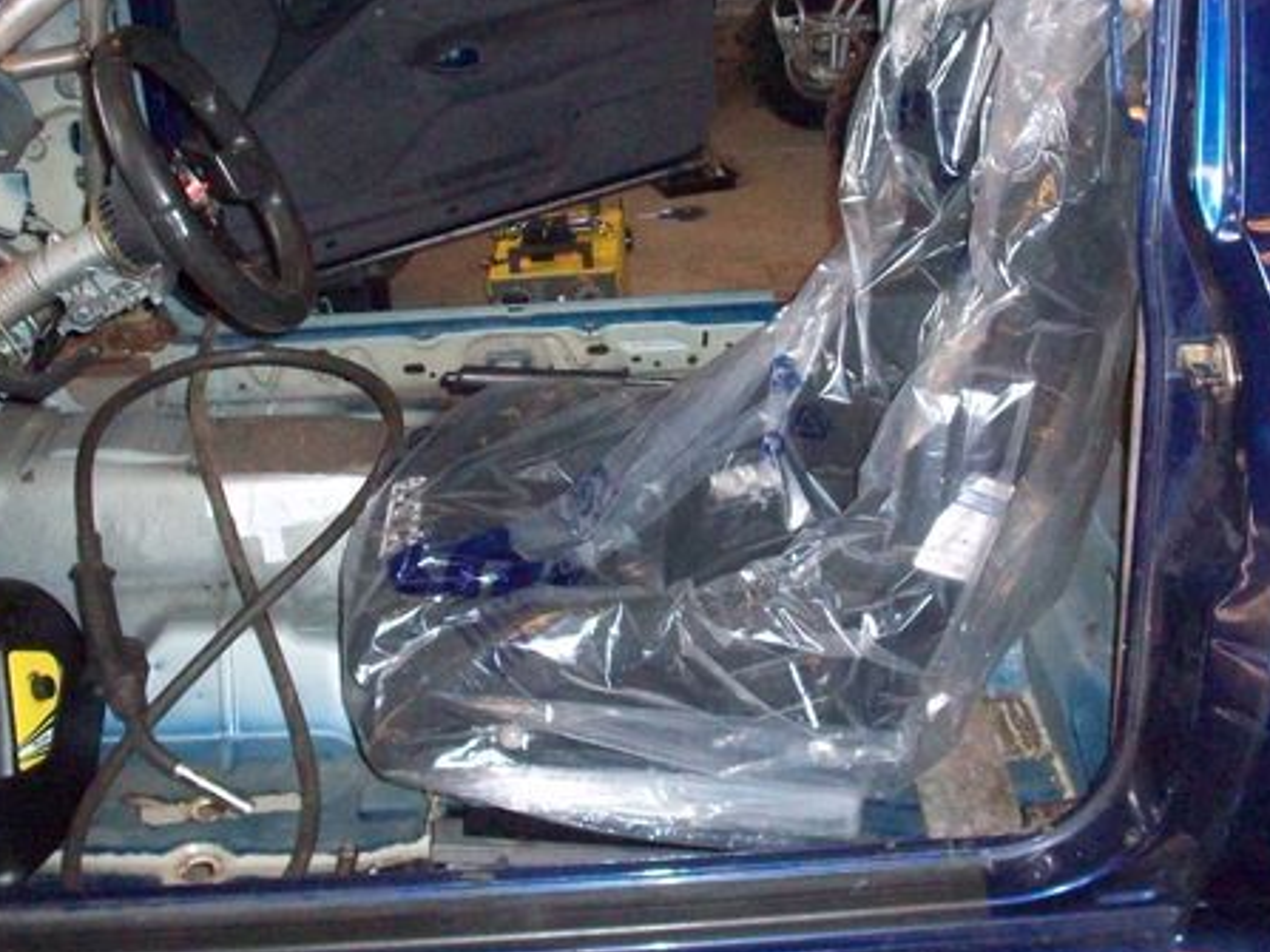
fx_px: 1944
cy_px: 426
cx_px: 668
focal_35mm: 53
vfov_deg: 27.5
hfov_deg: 36.2
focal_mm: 6.2
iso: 400
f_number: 2.8
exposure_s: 1/512
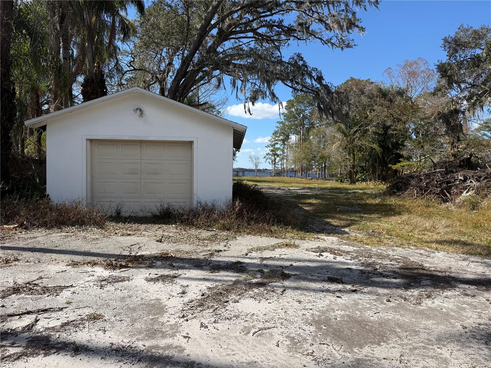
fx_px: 340
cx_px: 246
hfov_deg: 71.6
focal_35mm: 24
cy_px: 184
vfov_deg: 56.8
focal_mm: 6.76
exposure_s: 1/4405
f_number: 1.78
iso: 80
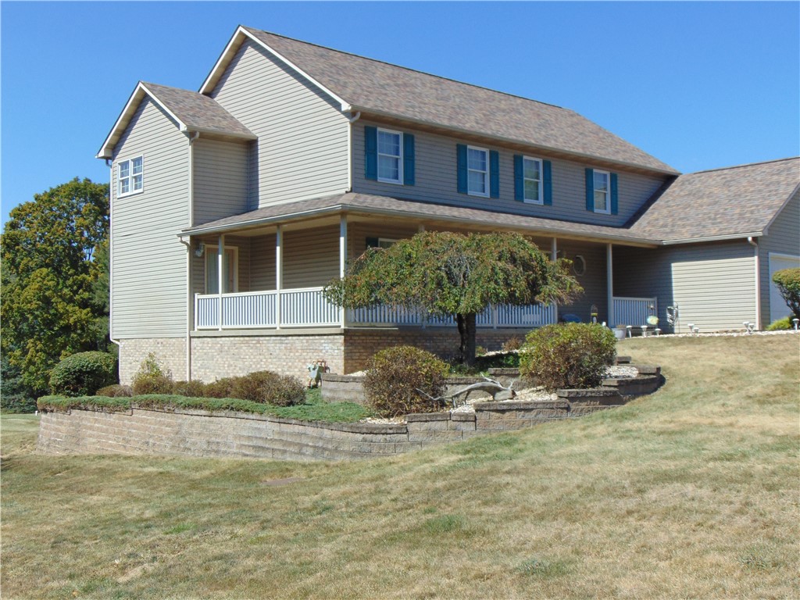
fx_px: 971
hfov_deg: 44.8
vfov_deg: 34.3
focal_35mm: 42
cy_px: 300
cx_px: 400
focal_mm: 7.6
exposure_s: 1/160
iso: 80
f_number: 8.7
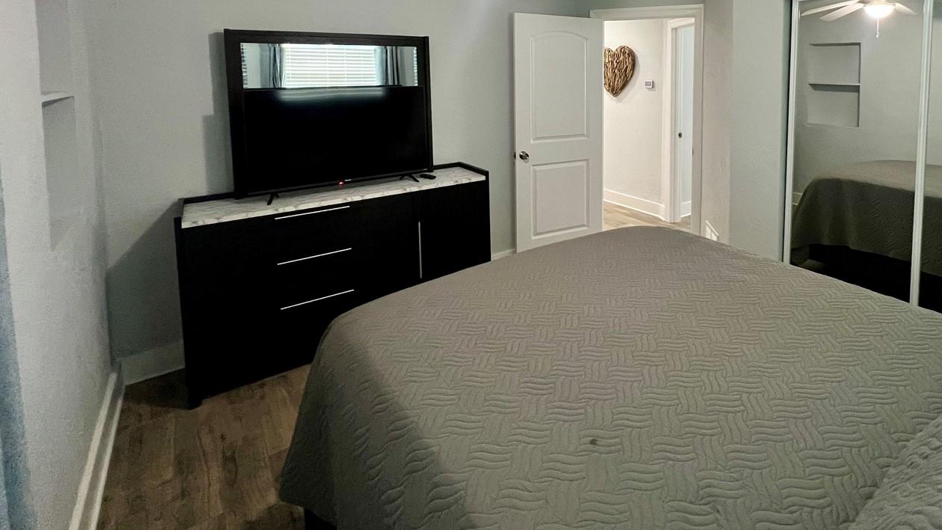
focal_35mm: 18
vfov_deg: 56.4
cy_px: 103
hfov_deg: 90.9
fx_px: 450
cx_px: 586
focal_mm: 1.57
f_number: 1.8
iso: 400
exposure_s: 1/60
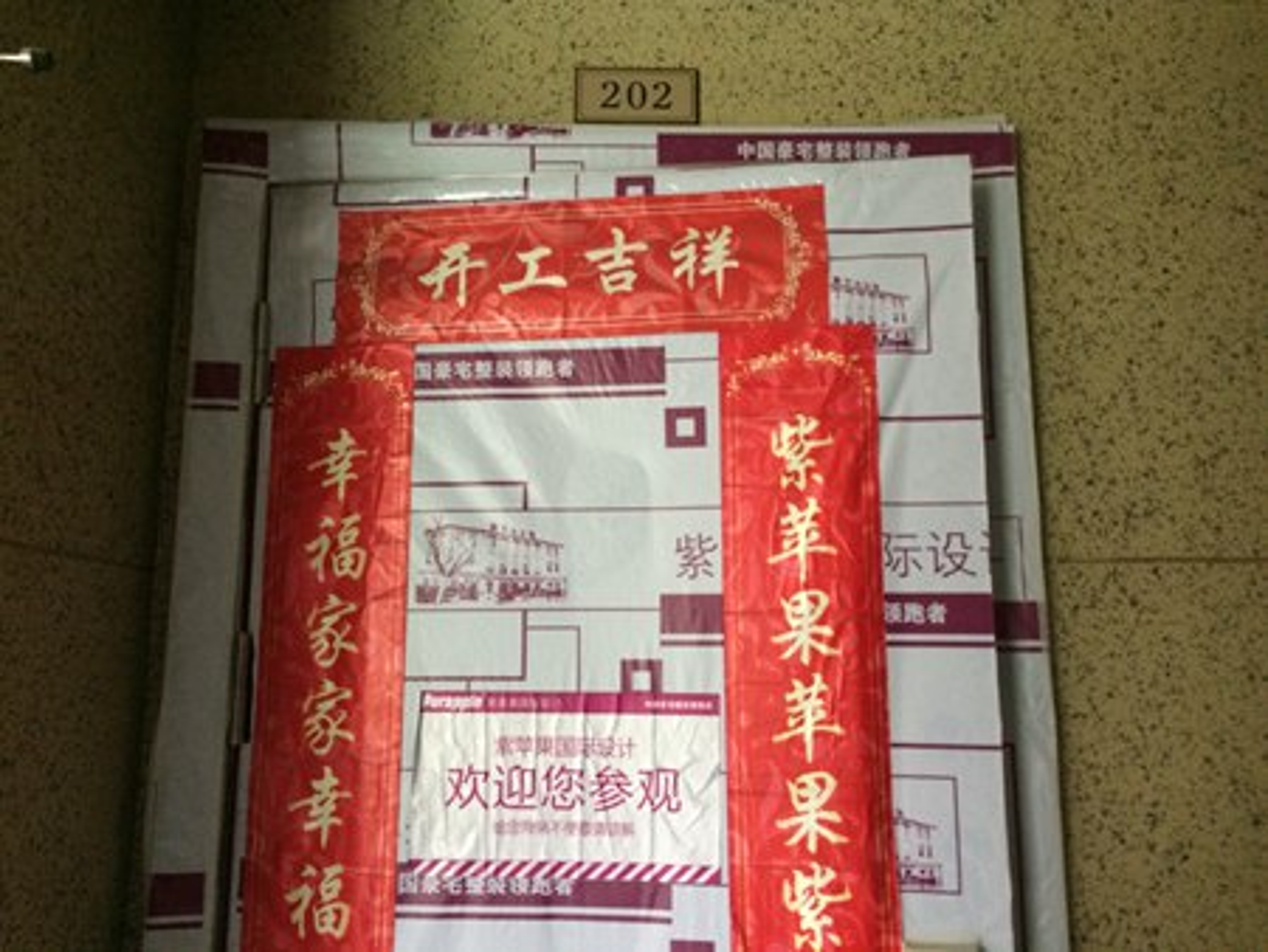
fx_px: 1063
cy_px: 476
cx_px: 634
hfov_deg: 61.6
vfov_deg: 48.3
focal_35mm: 29
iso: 320
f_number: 2.2
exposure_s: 1/17
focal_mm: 4.15
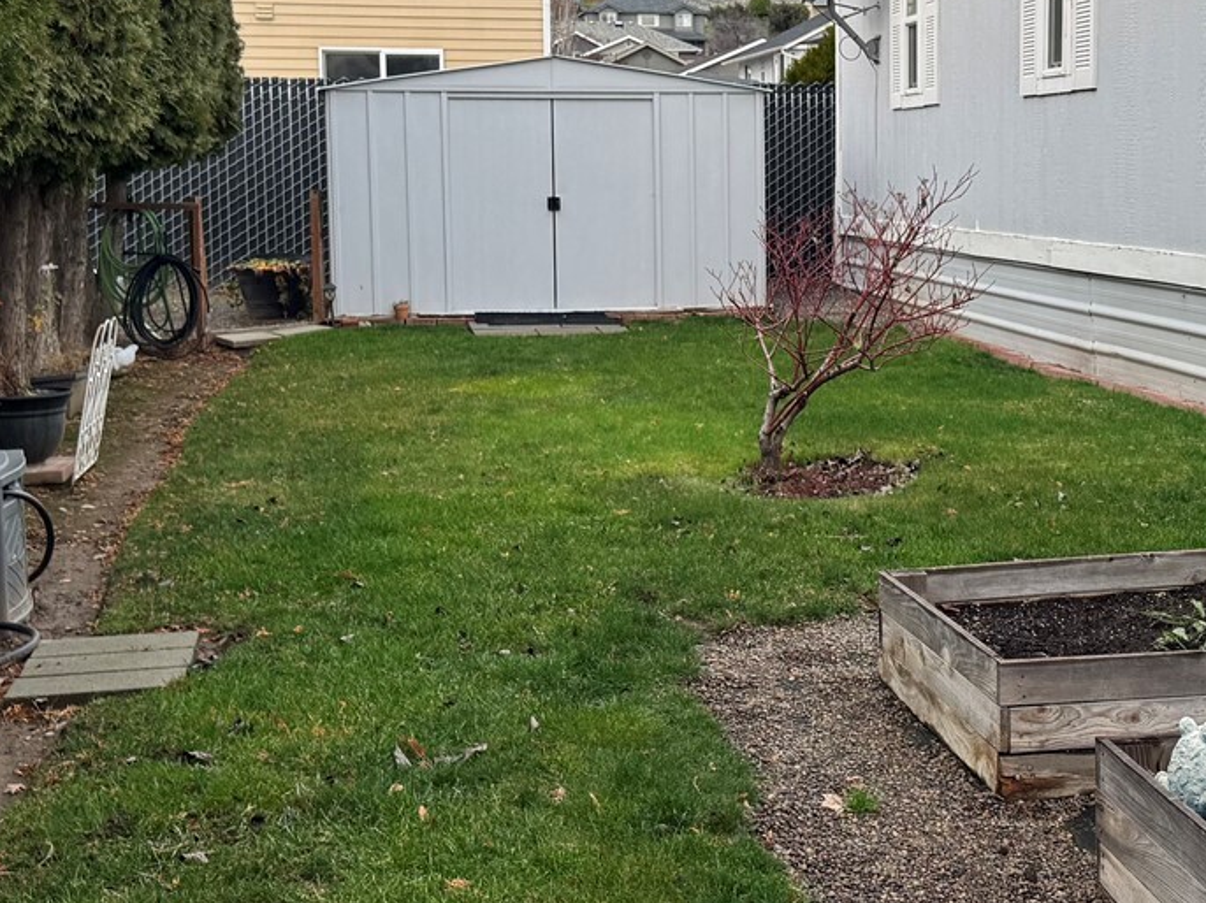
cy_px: 299
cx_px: 802
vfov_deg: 25.9
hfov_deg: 34.1
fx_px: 1950
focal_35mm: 56
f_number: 1.78
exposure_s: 1/1042
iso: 80
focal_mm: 6.76
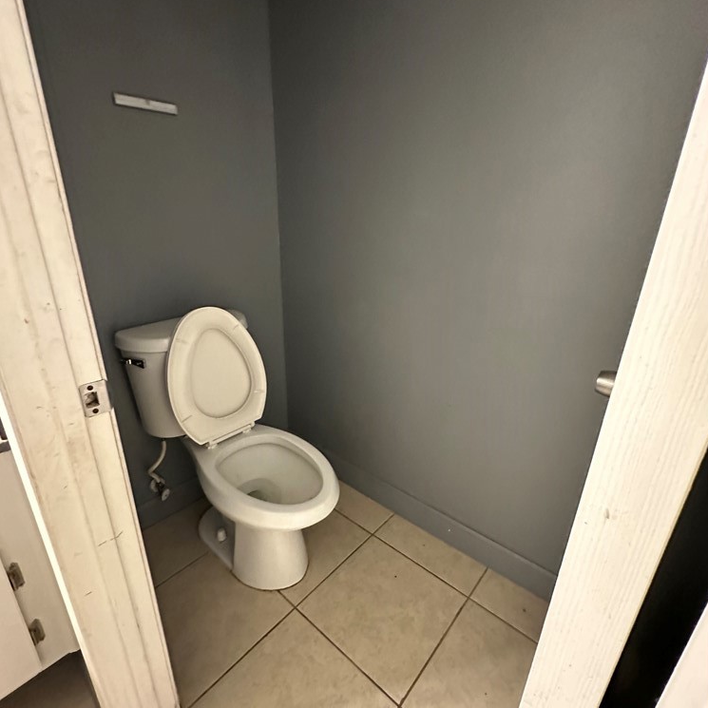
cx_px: 349
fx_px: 393
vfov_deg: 84.0
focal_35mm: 17
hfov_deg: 84.0
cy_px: 358
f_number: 2.2
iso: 1000
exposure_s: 1/40
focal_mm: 2.22
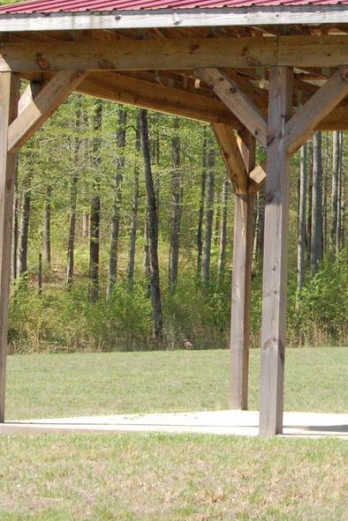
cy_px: 255
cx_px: 488
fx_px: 2117
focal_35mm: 146
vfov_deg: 14.1
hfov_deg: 9.2
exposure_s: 1/640
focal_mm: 40
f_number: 13
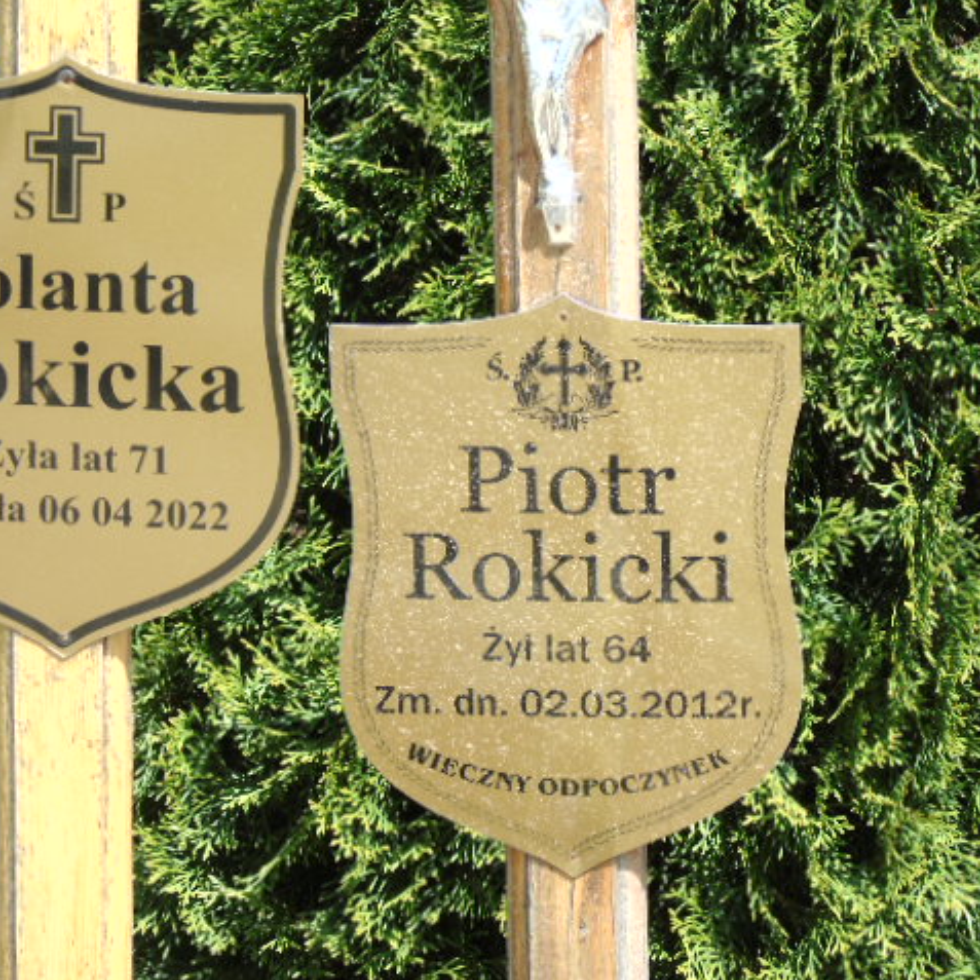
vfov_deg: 9.1
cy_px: 489
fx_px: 6150
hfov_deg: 9.1
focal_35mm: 192
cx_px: 390
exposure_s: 1/250
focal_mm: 29
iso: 80
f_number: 4.9
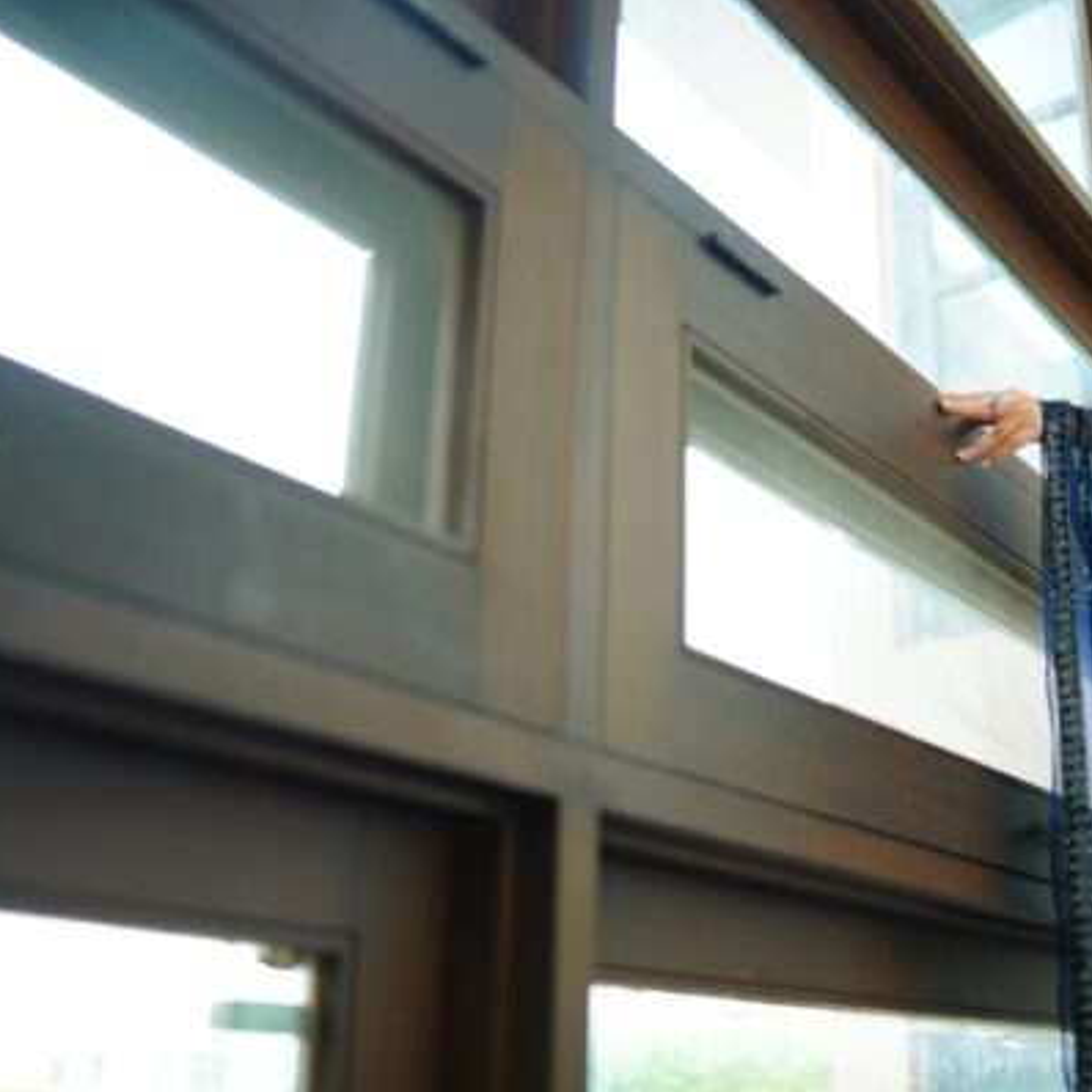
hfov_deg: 36.8
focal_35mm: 45
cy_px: 545
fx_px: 1606
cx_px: 795
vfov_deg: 37.6
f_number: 1.4
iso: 500
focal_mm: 35
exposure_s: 1/200
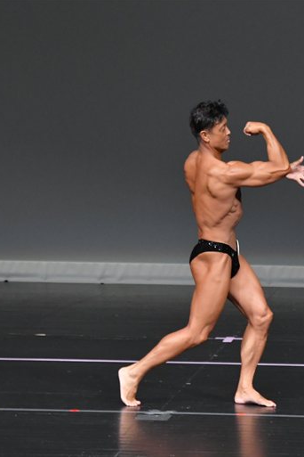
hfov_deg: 3.2
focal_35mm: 430
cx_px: 207
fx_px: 5446
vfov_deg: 4.8
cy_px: 228
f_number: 5.6
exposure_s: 1/400
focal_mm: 190
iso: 4000
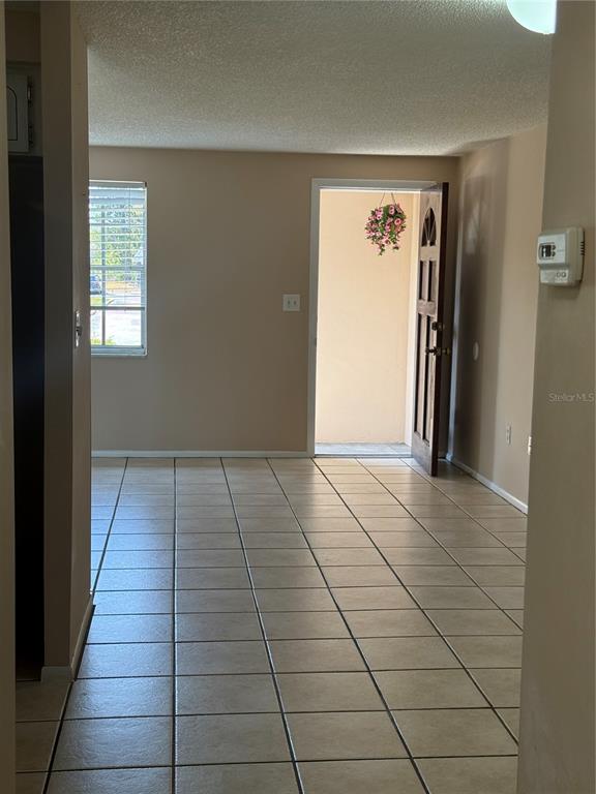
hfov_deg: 30.3
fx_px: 1102
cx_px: 298
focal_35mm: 48
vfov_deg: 39.7
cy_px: 397
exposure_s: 1/240
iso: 100
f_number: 1.78
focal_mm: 6.76
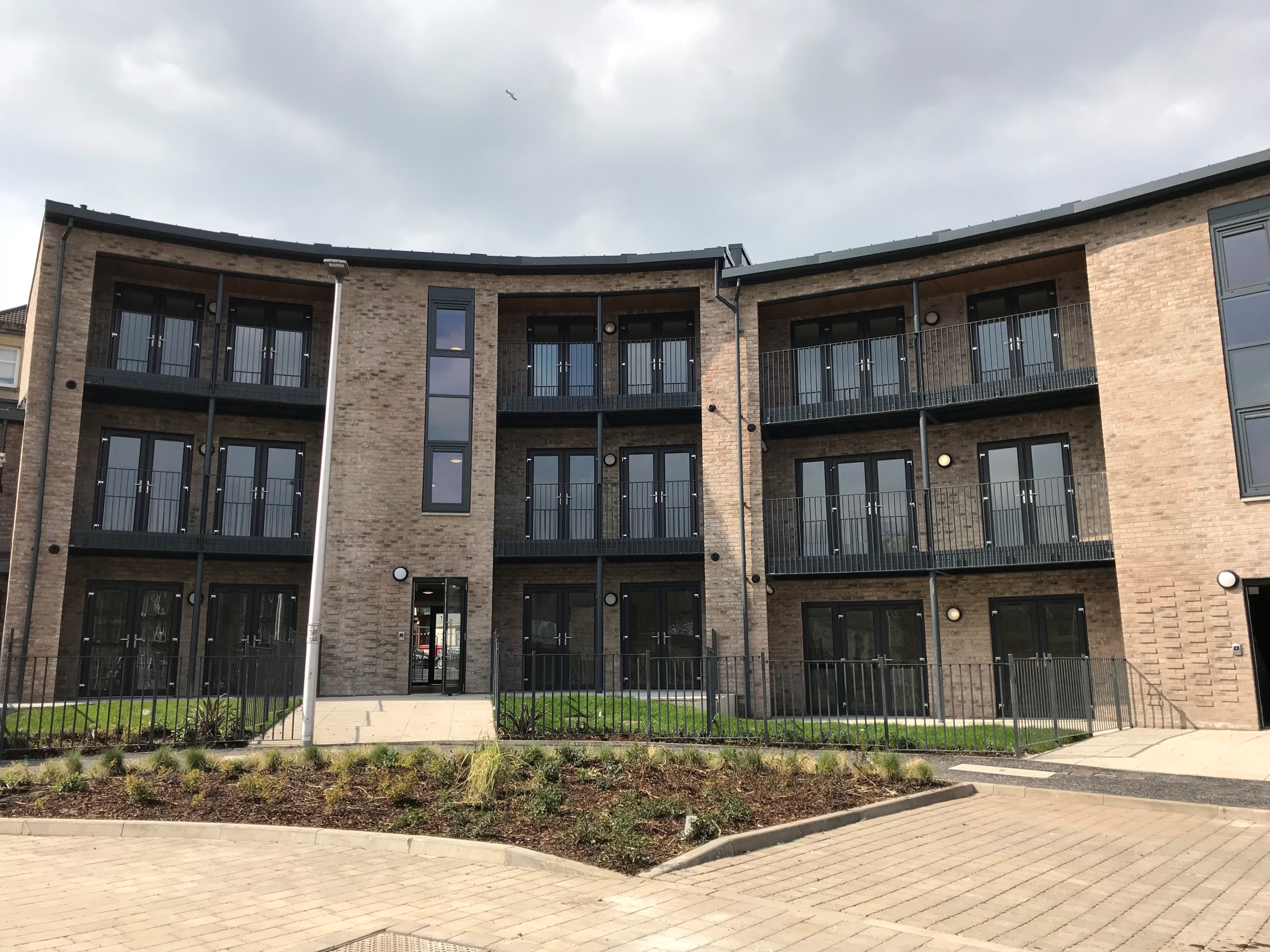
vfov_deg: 49.8
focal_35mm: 28
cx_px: 635
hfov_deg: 63.4
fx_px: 1027
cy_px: 476
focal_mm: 3.99
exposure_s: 1/1570
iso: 20
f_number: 1.8
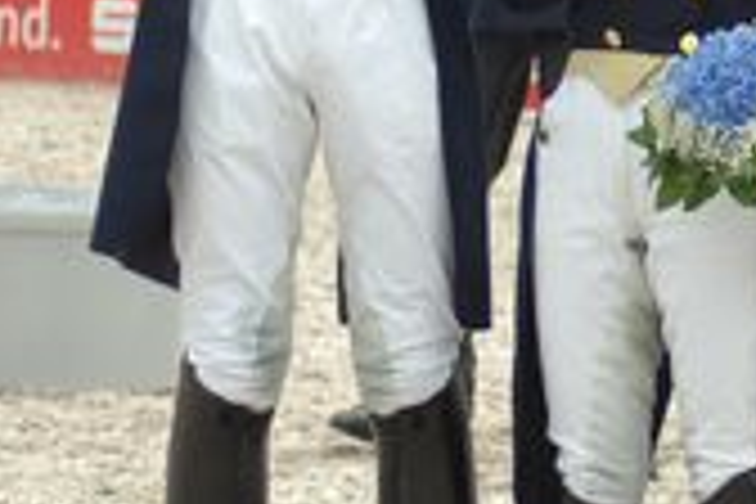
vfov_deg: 2.8
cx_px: 1030
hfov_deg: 4.2
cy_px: -142
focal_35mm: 485
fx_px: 10182
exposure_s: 1/250
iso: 200
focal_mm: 85
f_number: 5.6
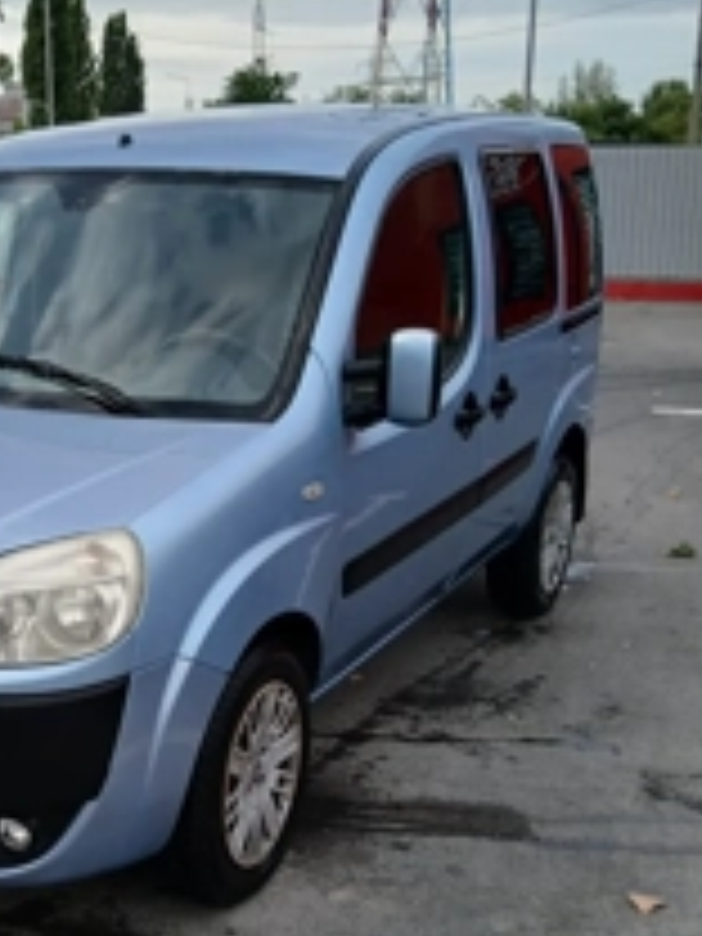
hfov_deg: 28.0
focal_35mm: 50
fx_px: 1352
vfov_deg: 38.0
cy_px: 580
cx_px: 68
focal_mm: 3.98
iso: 20
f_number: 1.8
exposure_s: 1/156
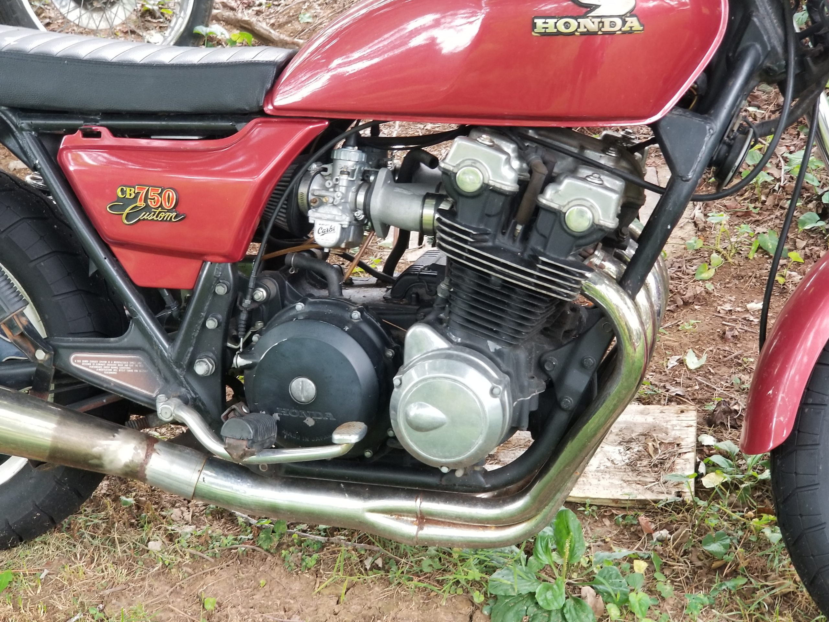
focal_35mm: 52
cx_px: 414
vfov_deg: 28.0
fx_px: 1245
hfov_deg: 36.8
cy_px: 311
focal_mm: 6
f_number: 2.4
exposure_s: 1/33
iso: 64
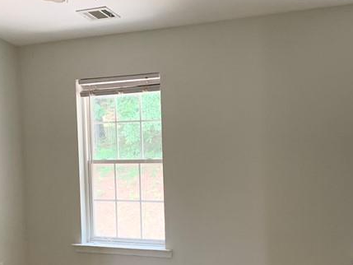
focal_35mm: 62
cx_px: 206
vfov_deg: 23.5
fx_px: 632
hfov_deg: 31.1
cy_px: 190
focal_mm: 4.25
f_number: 1.8
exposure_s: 1/60
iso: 160
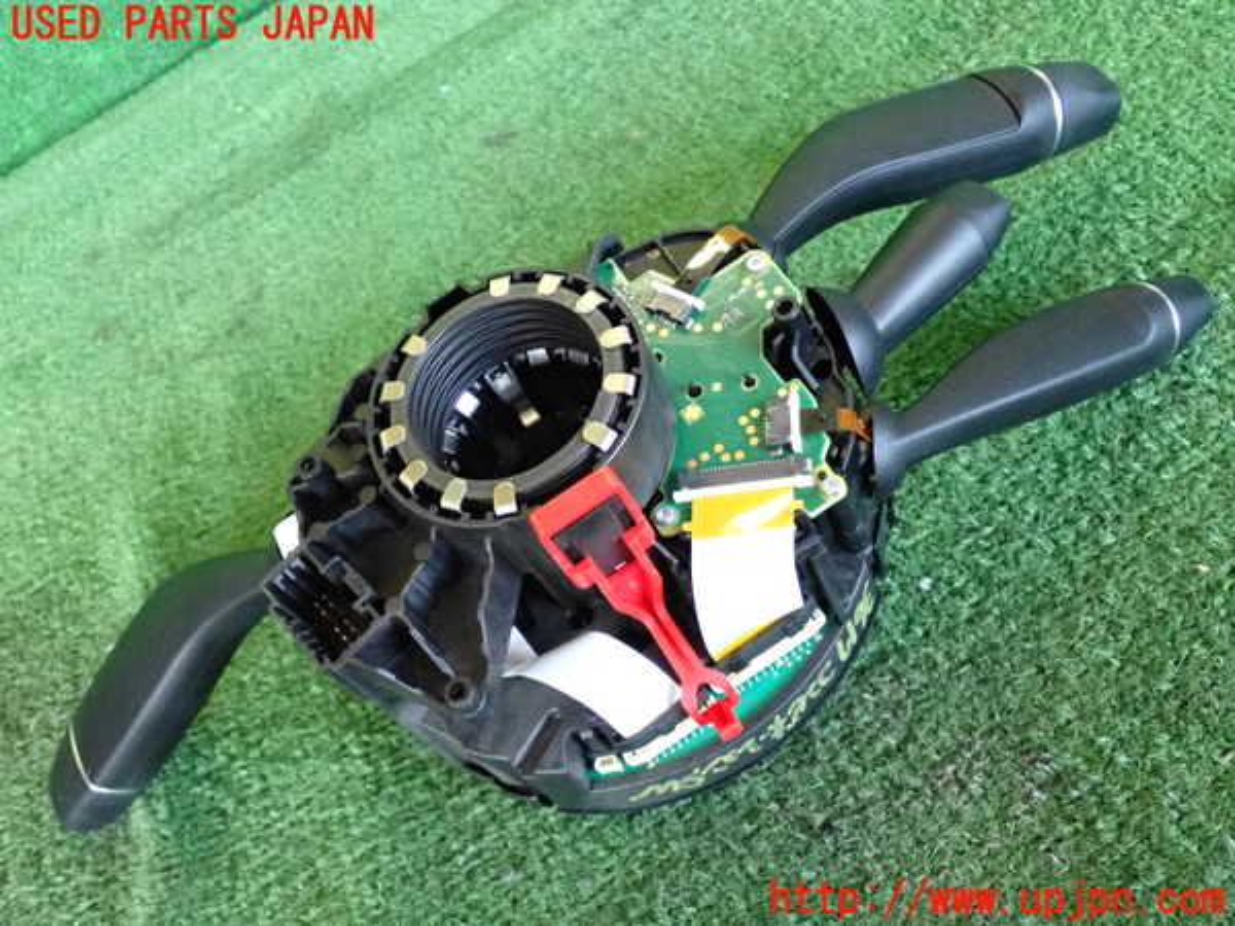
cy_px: 463
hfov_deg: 45.8
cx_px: 618
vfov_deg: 35.1
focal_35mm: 41
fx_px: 1463
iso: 2500
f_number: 2.8
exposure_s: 1/125
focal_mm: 7.31
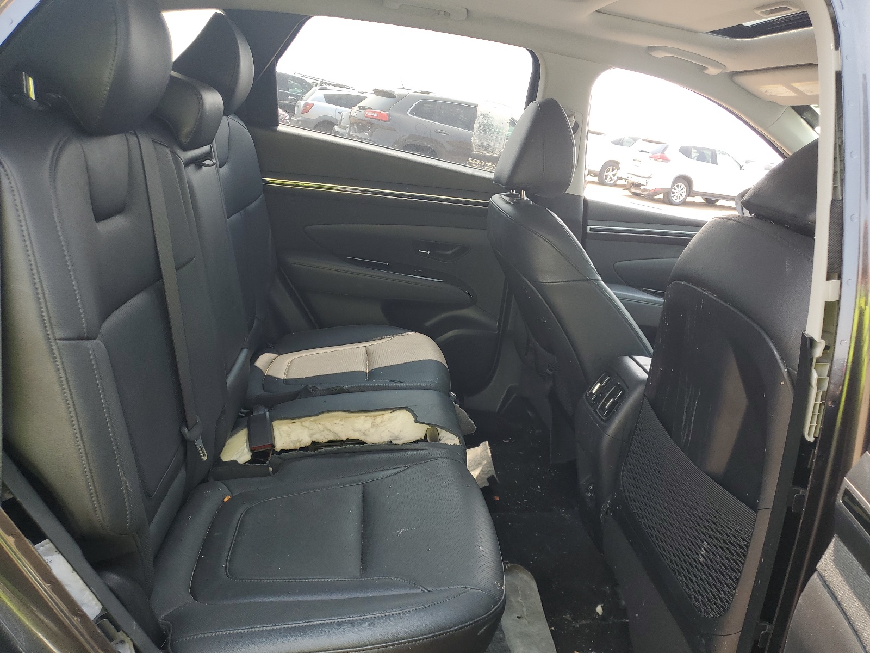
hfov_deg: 67.3
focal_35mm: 26
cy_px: 326
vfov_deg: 53.1
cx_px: 435
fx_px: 653
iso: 50
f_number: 1.5
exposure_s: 1/278
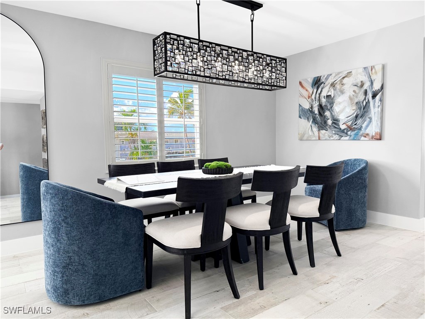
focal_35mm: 24
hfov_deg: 71.6
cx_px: 212
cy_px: 160
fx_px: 295
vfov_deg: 56.8
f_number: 1.78
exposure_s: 1/296
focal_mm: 6.76
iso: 100
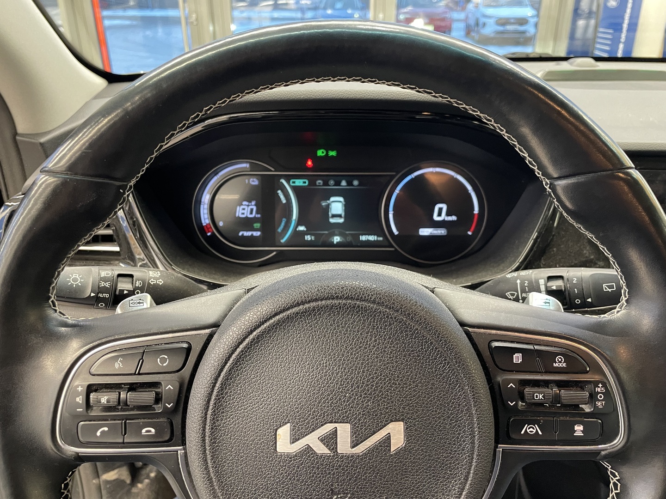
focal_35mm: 26
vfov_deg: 53.1
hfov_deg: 67.3
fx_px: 500
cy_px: 250
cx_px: 333
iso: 400
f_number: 1.6
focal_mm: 4.2
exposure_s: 1/33
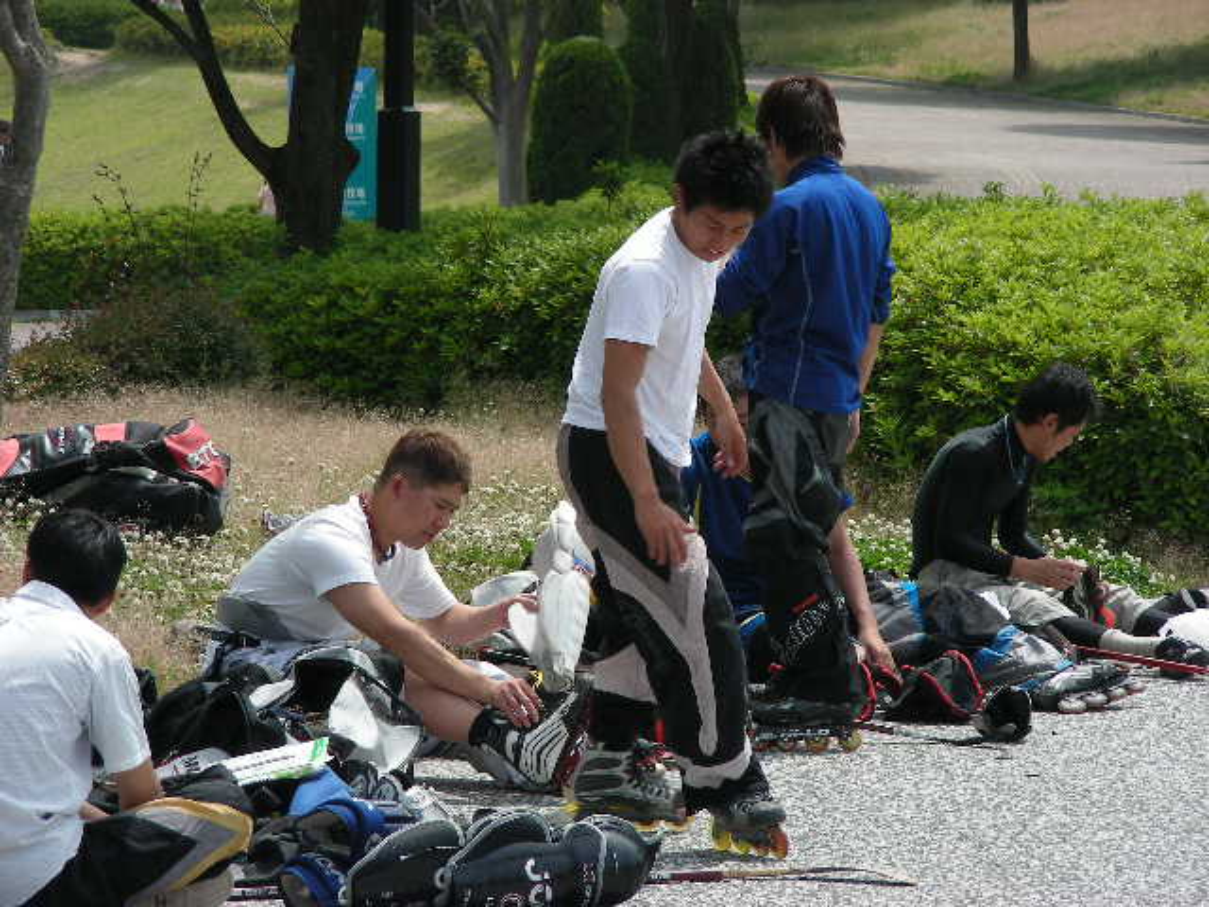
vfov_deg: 7.6
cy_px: 454
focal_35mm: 196
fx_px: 6846
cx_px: 604
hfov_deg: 10.1
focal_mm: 32.7
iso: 50
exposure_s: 1/306
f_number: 4
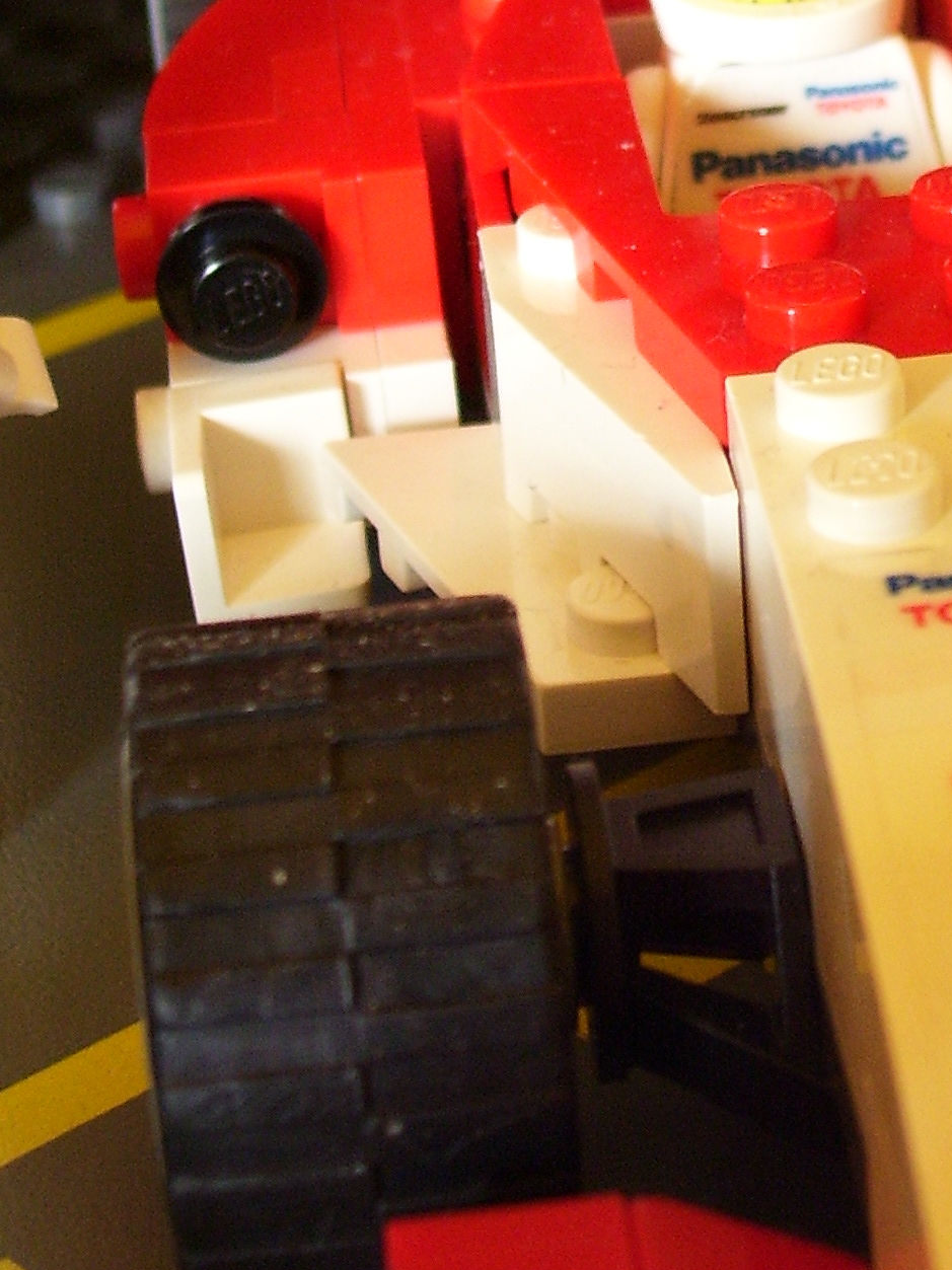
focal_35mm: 109
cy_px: 97
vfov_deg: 17.7
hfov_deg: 13.5
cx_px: 858
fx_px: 3999
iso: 160
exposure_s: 1/10
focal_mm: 8.6
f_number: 3.4
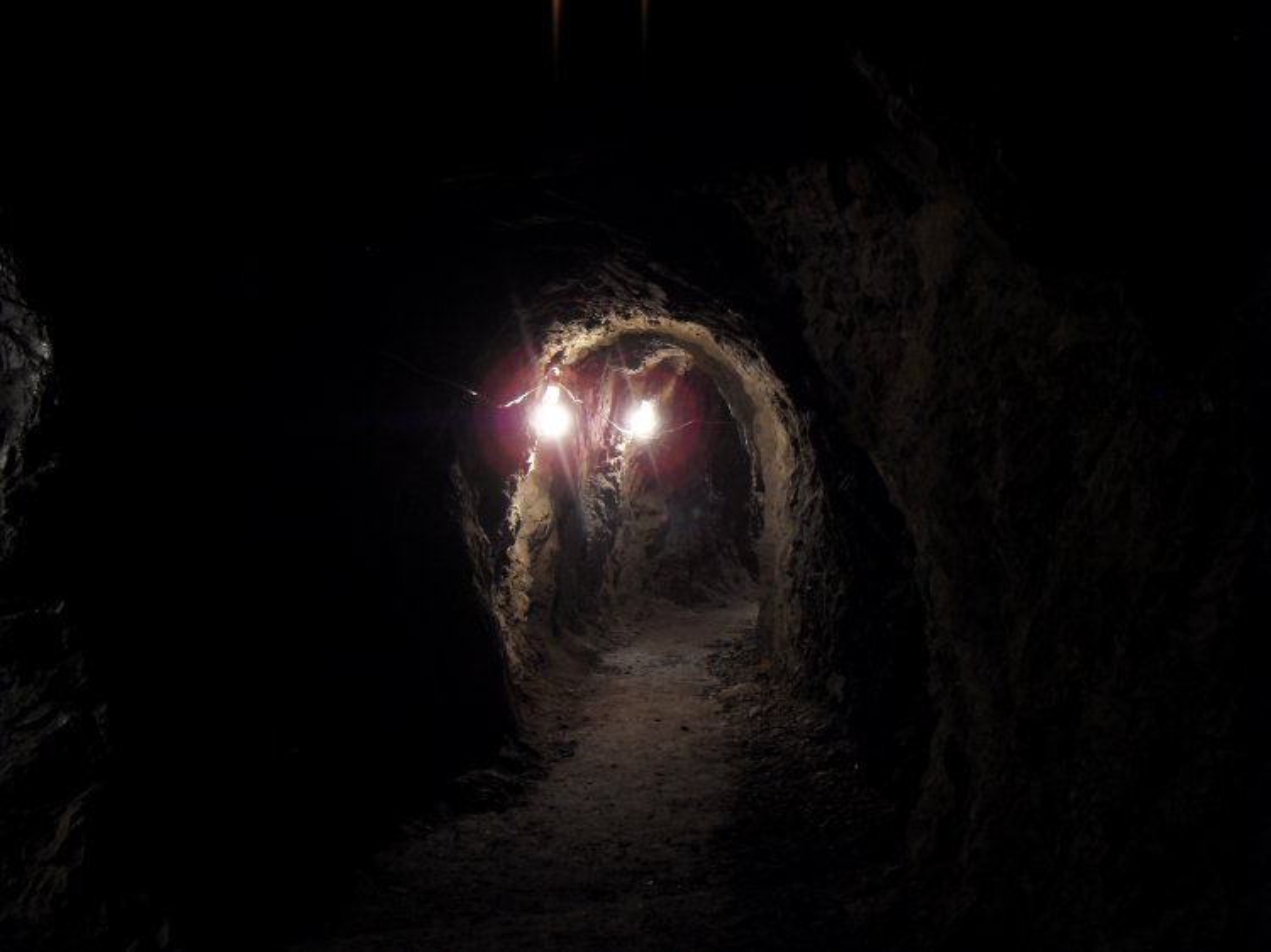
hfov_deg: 47.9
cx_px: 636
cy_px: 476
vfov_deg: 36.8
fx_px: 1432
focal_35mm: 39
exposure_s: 1/1.43
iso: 200
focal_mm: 6.6
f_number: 3.5
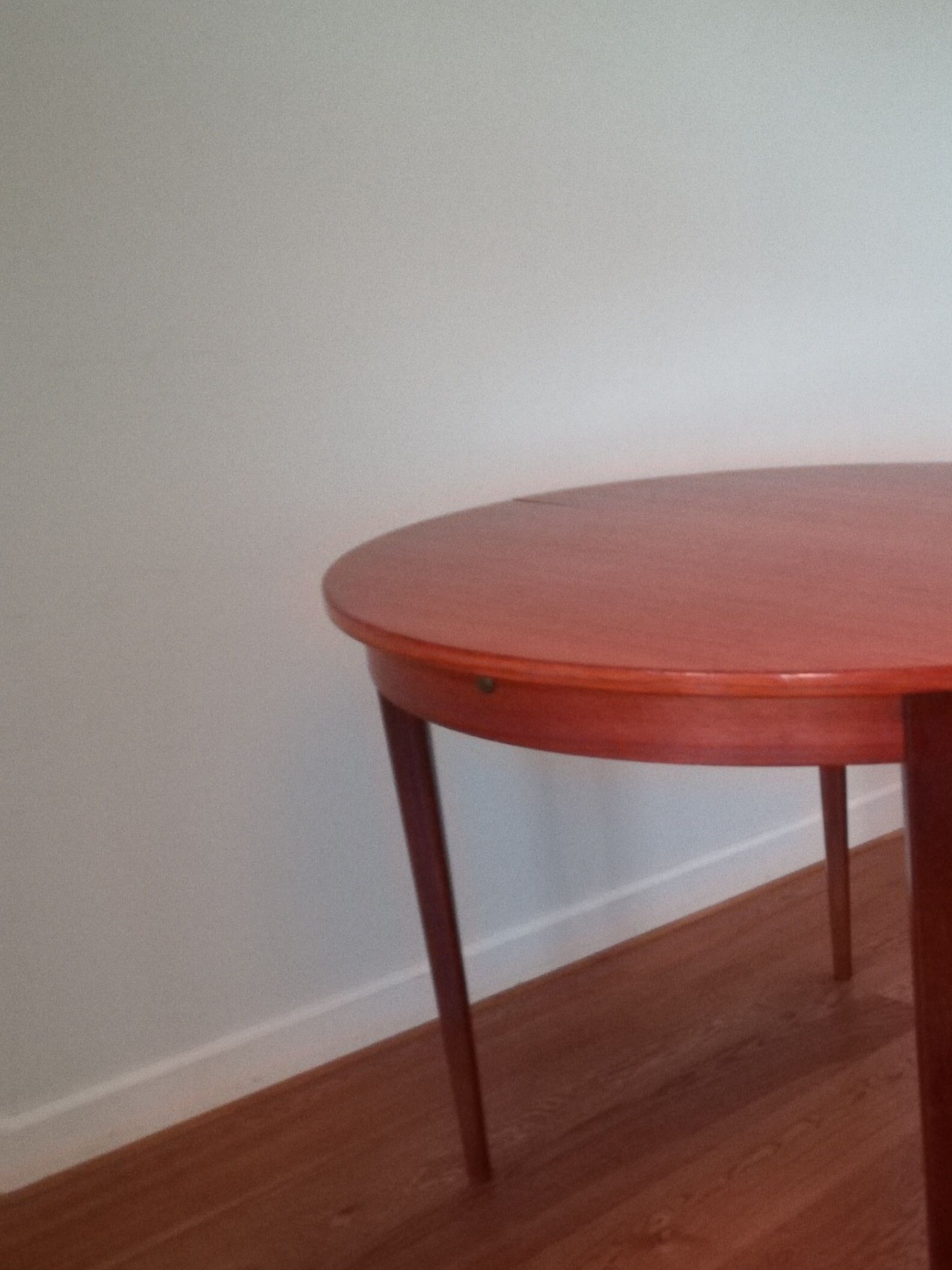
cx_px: 896
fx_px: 1797
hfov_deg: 28.3
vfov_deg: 38.3
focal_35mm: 49
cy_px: 880
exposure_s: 1/14.3
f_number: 2.2
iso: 1250
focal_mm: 3.83
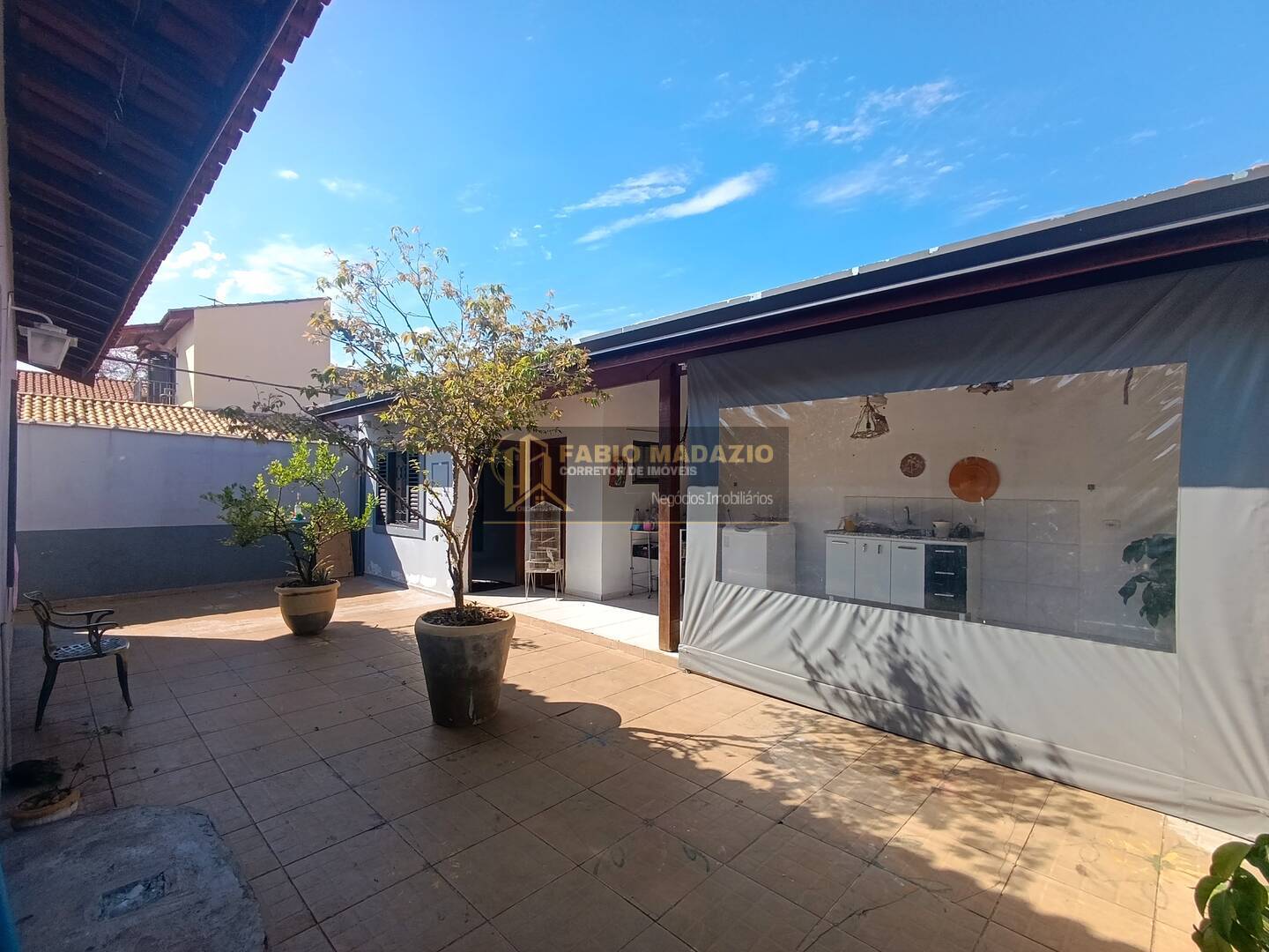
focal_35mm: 16
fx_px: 587
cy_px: 476
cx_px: 634
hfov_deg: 94.5
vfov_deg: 78.1
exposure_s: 1/548
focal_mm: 1.65
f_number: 2.2
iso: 50
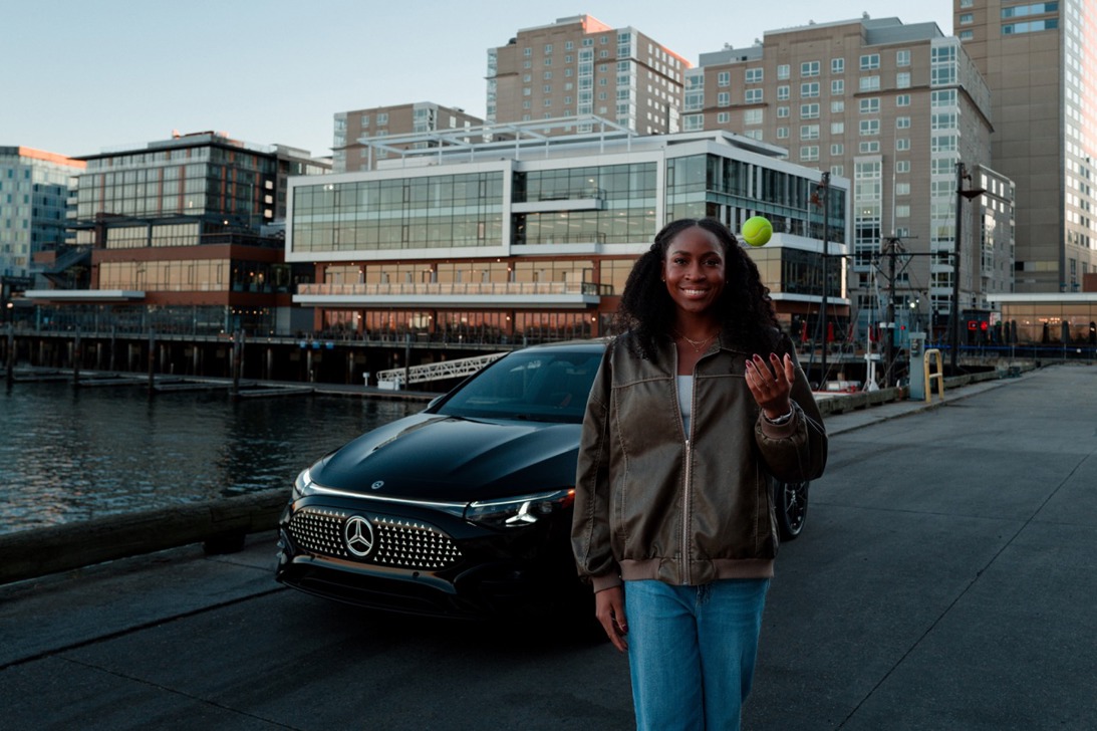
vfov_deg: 46.4
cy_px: 366
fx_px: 853
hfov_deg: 65.5
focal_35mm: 28
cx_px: 548
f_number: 4.5
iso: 400
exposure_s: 1/250
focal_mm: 28
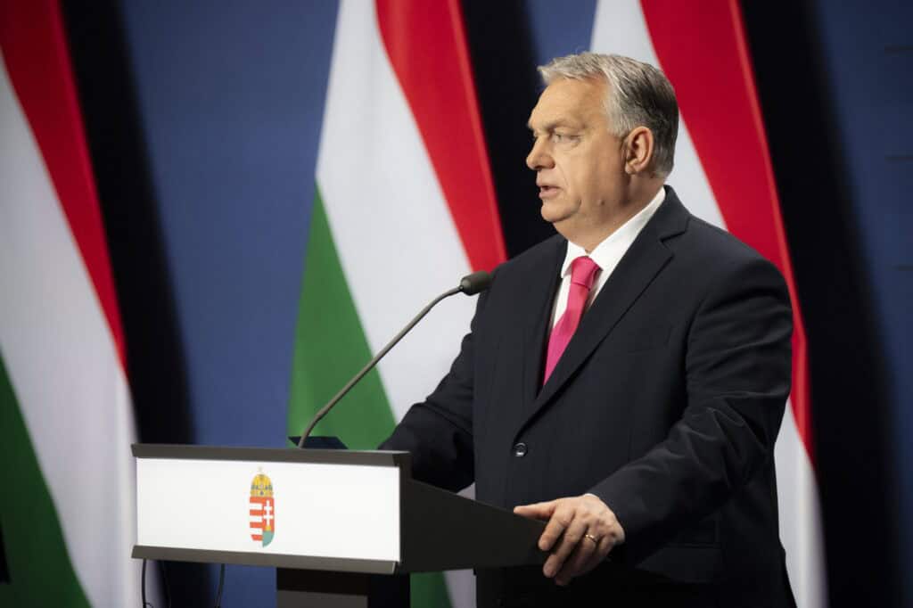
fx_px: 4259
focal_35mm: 168
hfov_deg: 12.2
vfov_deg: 8.2
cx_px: 456
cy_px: 304
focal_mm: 112
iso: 1000
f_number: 2.8
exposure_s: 1/250
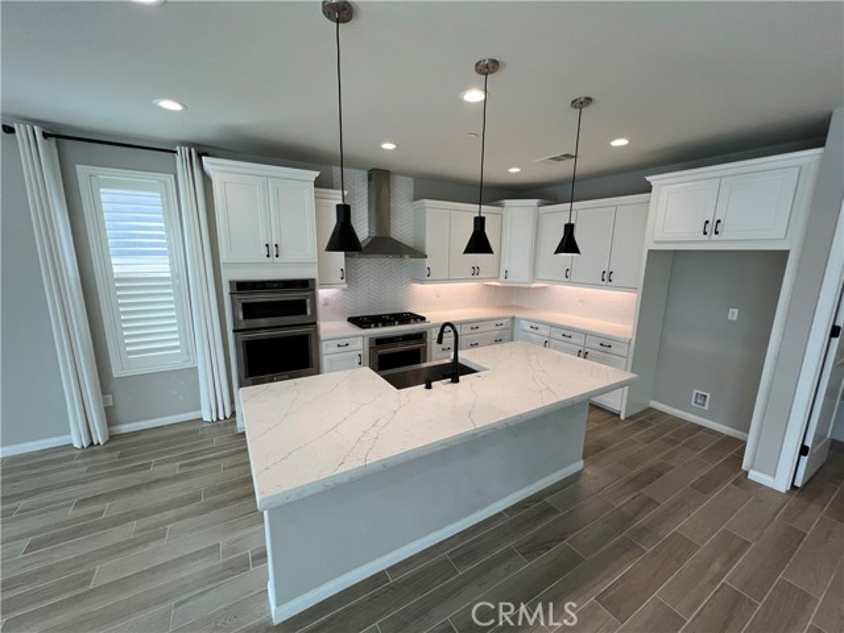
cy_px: 316
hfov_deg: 106.2
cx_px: 422
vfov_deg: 89.9
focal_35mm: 13
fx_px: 317
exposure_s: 1/120
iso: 80
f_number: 1.8
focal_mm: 1.57
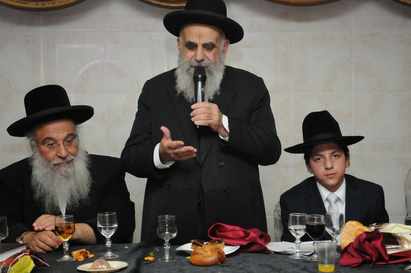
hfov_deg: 29.3
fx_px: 787
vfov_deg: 19.7
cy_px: 136
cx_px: 206
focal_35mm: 69
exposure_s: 1/125
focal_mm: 46
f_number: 5.6
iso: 1600
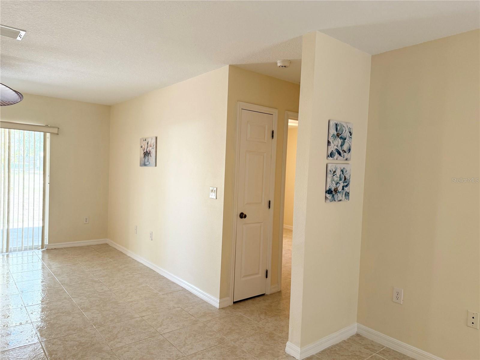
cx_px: 240
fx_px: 333
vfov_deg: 56.8
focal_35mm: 24
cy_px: 180
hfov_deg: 71.6
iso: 160
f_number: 1.78
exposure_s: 1/120
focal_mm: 6.76
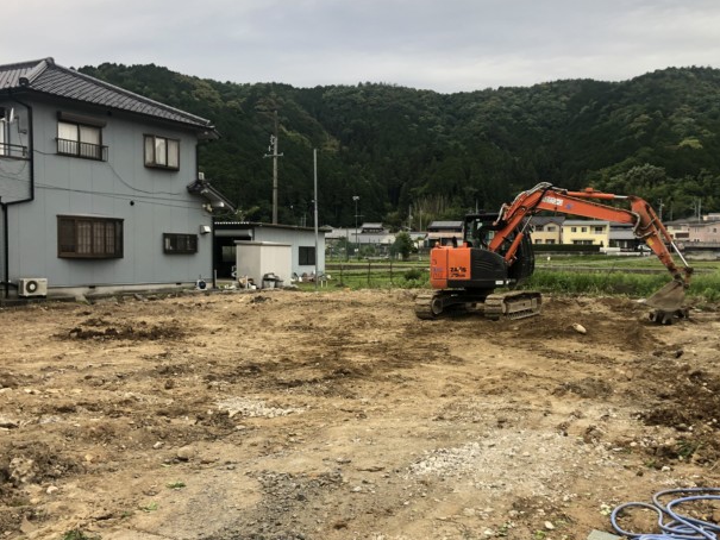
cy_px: 297
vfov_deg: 38.6
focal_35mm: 37
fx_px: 770
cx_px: 418
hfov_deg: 49.9
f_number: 1.8
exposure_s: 1/120
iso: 40
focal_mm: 3.99
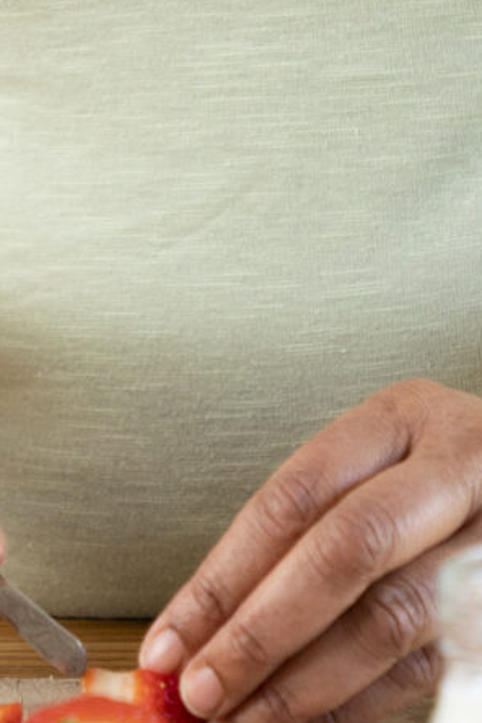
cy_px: -389
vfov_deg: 5.5
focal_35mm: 369
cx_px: 500
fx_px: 7410
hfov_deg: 3.7
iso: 640
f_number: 3.5
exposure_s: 1/160
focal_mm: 64
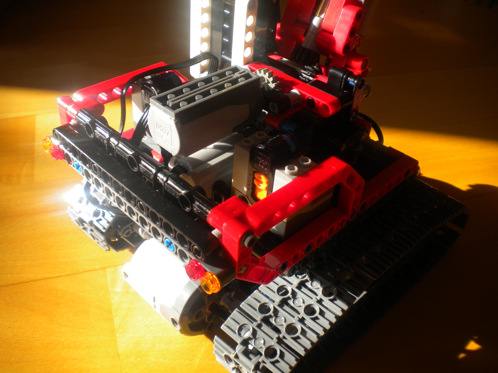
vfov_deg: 40.7
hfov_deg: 52.6
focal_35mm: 35
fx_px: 504
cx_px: 249
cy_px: 186
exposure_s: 1/94.5
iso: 80
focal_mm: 6.3
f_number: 4.6
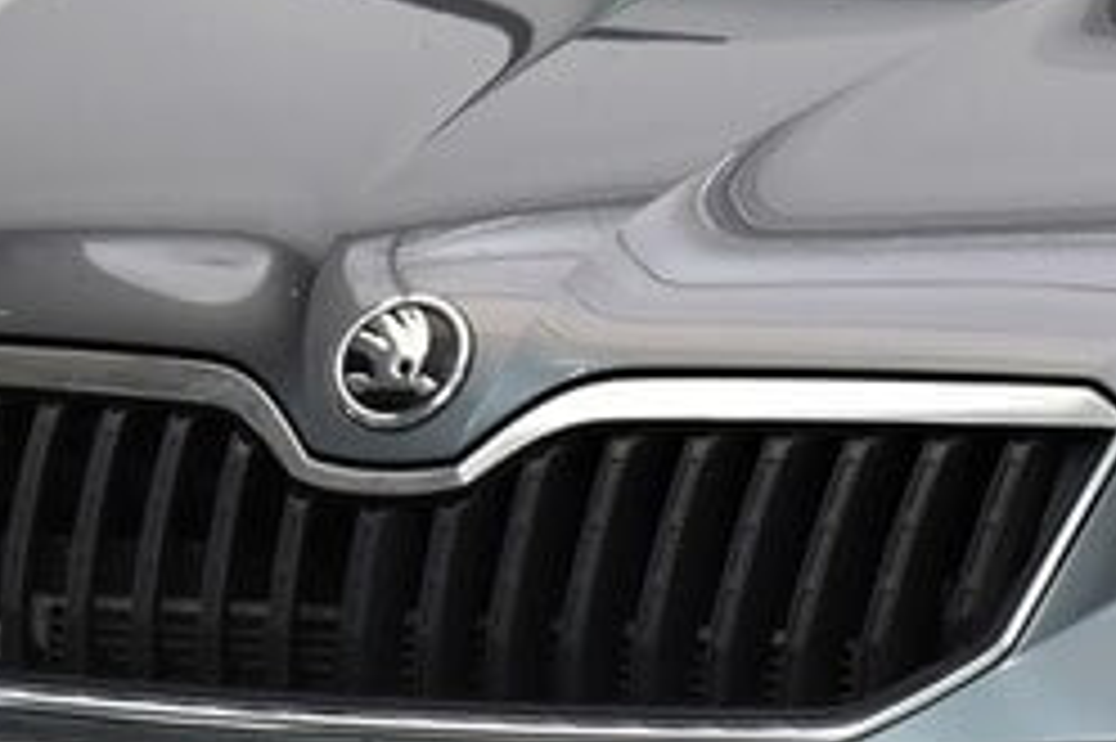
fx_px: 8426
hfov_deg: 7.5
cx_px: 1341
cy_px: 283
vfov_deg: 5.0
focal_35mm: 272
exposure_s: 1/60
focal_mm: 50
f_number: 5.6
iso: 800
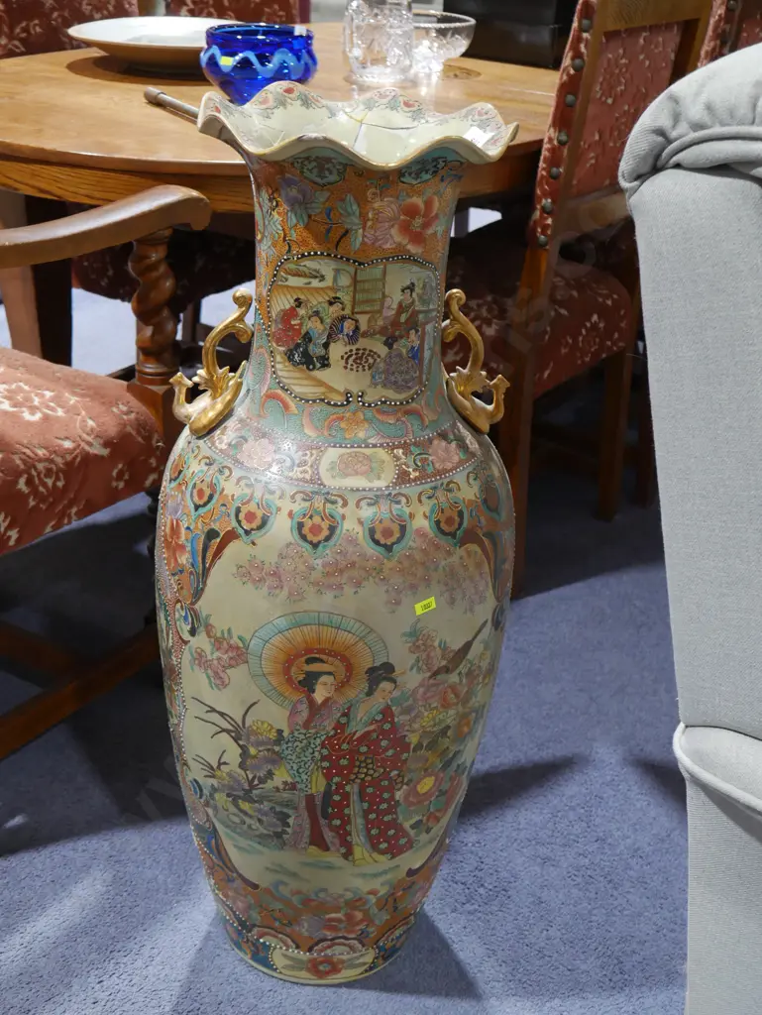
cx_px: 381
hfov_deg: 34.4
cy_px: 508
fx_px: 1232
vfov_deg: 44.8
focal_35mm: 42
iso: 1000
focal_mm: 21
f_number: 4.6
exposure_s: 1/60
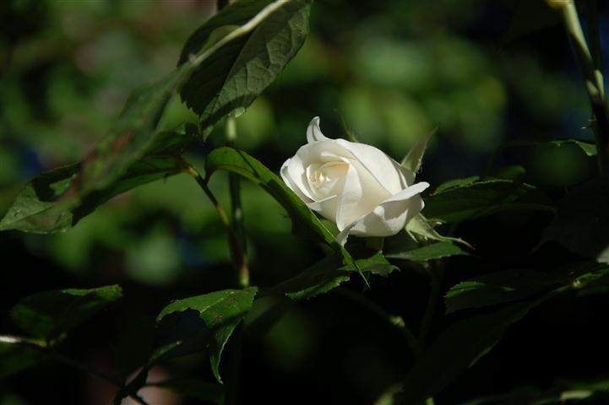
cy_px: 202
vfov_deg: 8.7
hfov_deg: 13.0
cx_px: 304
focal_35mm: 158
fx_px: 2663
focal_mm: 105
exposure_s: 1/800
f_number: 7.1
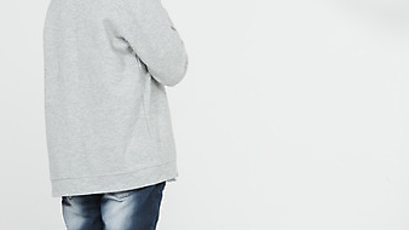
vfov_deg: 6.5
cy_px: 10
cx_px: 308
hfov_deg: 11.5
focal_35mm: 186
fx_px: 2017
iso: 100
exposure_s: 1/125
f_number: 18
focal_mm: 100
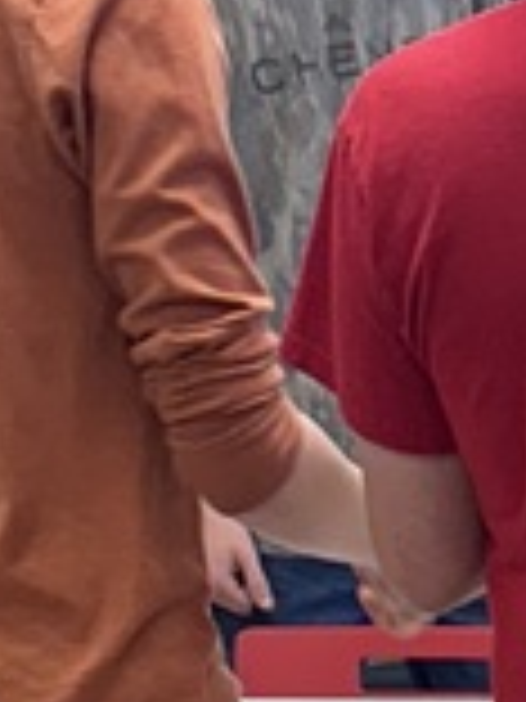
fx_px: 3201
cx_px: 1200
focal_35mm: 158
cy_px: 1894
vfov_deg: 10.2
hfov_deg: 8.7
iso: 125
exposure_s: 1/120
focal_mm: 6.86
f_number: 1.78
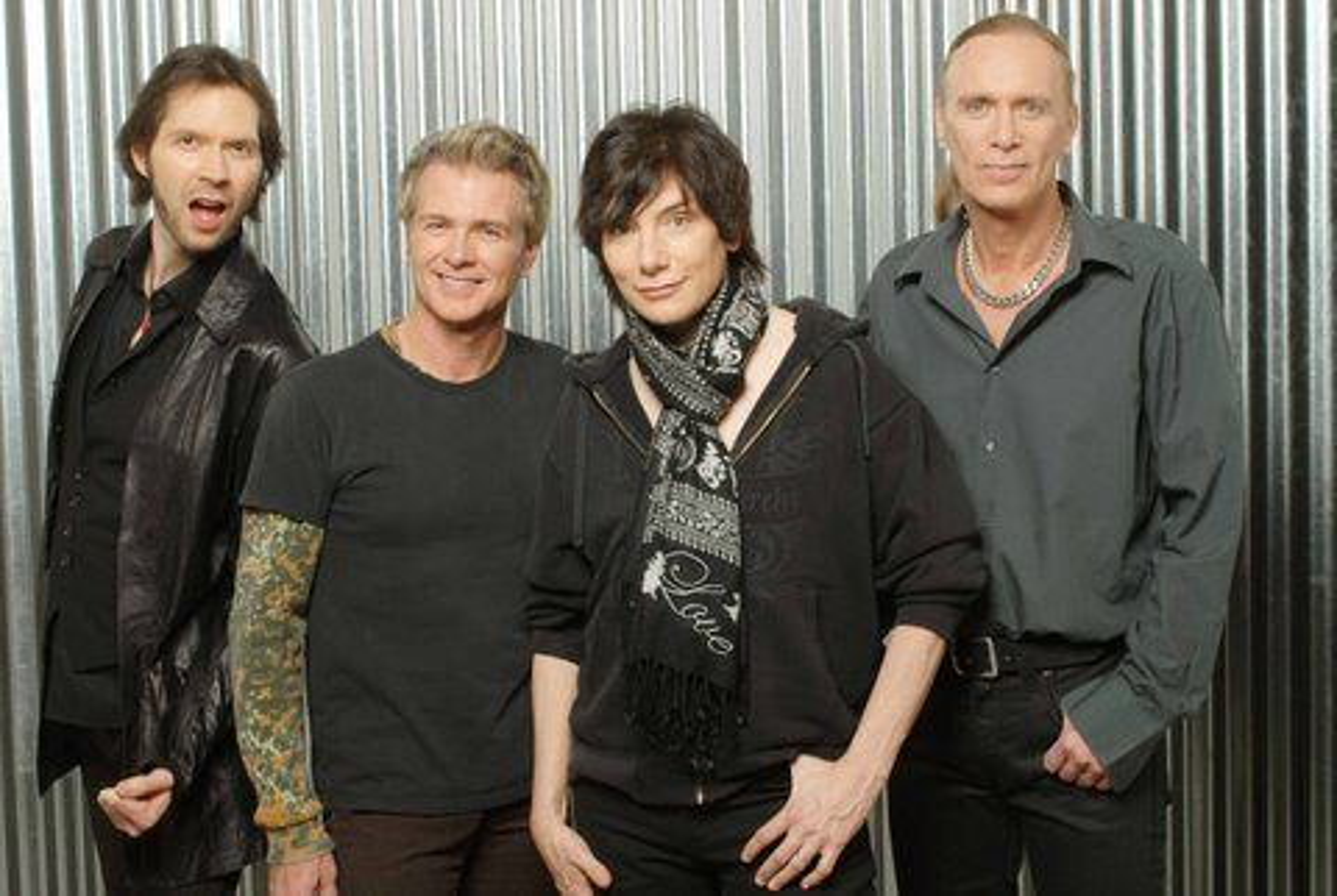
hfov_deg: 30.5
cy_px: 448
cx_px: 668
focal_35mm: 66
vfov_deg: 20.7
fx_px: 2456
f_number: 14
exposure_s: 1/125
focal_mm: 44
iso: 100
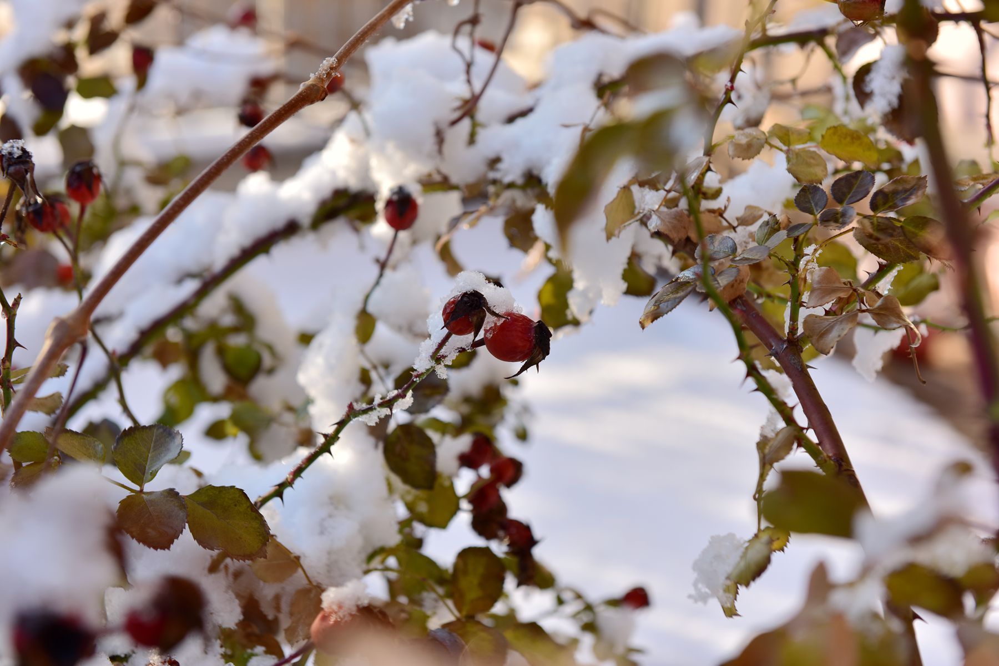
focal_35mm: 70
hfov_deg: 28.8
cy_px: 333
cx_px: 500
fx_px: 1943
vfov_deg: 19.5
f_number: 5.6
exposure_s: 1/200
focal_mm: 70
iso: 100
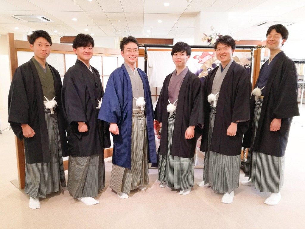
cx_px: 152
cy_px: 114
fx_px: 238
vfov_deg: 51.4
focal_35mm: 27
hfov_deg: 65.3
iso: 100
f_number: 2
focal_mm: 3.79
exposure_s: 1/35
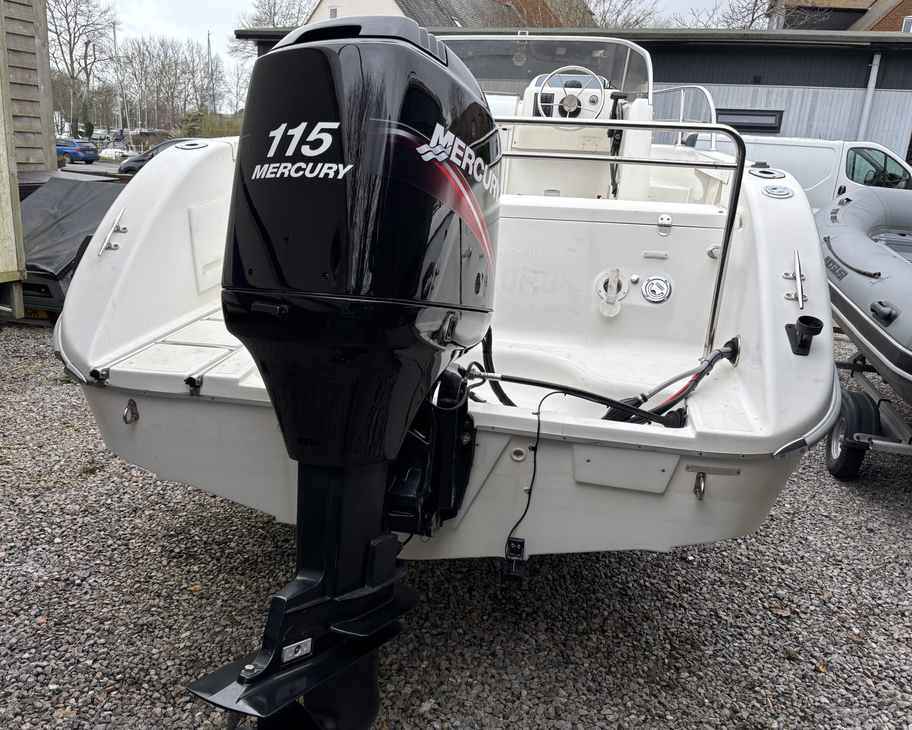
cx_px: 414
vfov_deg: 51.5
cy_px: 359
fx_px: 756
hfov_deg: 62.1
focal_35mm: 28
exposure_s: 1/997
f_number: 1.6
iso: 50
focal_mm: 5.96
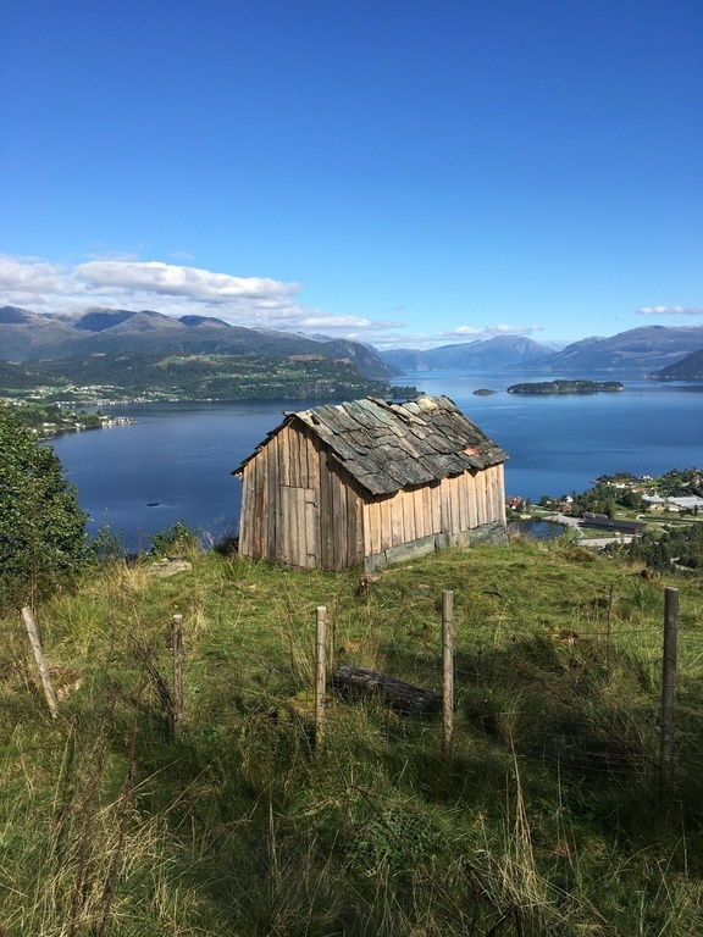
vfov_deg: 61.7
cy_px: 468
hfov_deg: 48.2
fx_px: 785
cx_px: 352
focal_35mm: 29
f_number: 2.2
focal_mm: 4.15
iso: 25
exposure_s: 1/1570
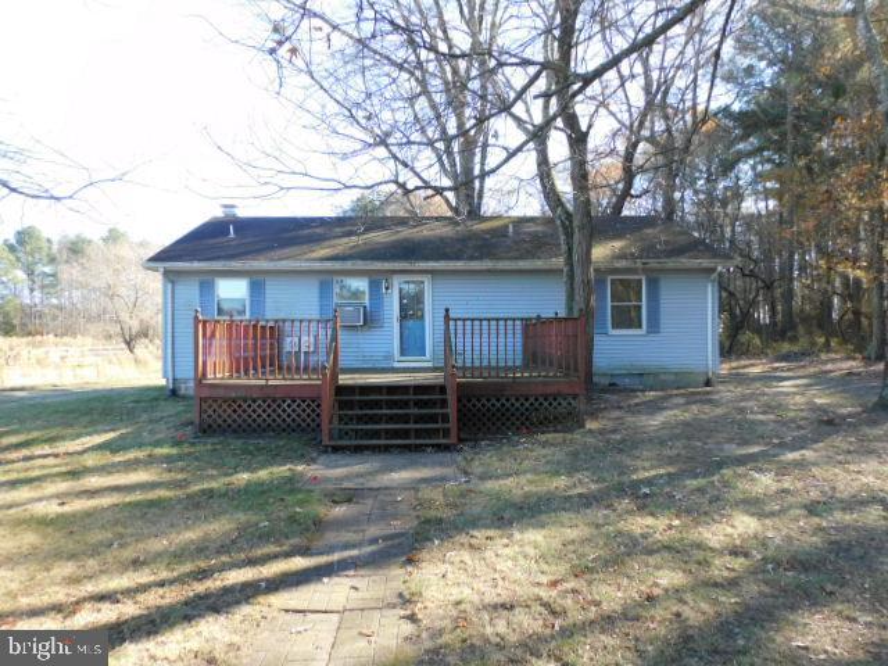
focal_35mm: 24
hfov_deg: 71.6
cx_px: 444
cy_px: 333
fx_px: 616
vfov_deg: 56.8
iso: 125
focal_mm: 4.3
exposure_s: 1/160
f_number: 3.3
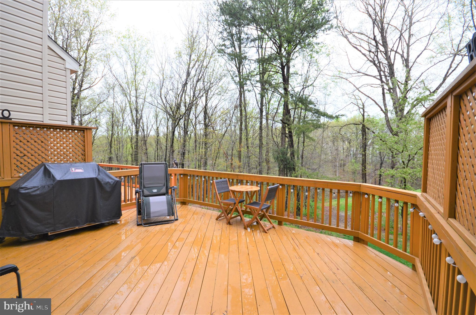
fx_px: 198
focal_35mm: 15
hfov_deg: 100.5
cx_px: 238
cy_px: 158
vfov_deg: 77.1
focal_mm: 10
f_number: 9
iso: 400
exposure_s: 1/125
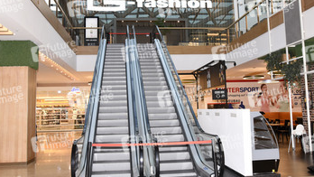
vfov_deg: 31.2
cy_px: 74
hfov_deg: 52.8
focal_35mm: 38
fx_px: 316
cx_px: 157
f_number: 6.3
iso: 1600
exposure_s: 1/100
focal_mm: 28
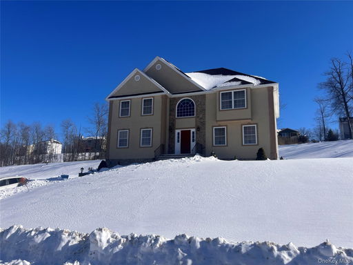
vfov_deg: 53.1
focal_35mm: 26
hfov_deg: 67.3
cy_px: 132
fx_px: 265
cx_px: 176
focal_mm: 5.7
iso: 50
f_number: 1.5
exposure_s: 1/9434
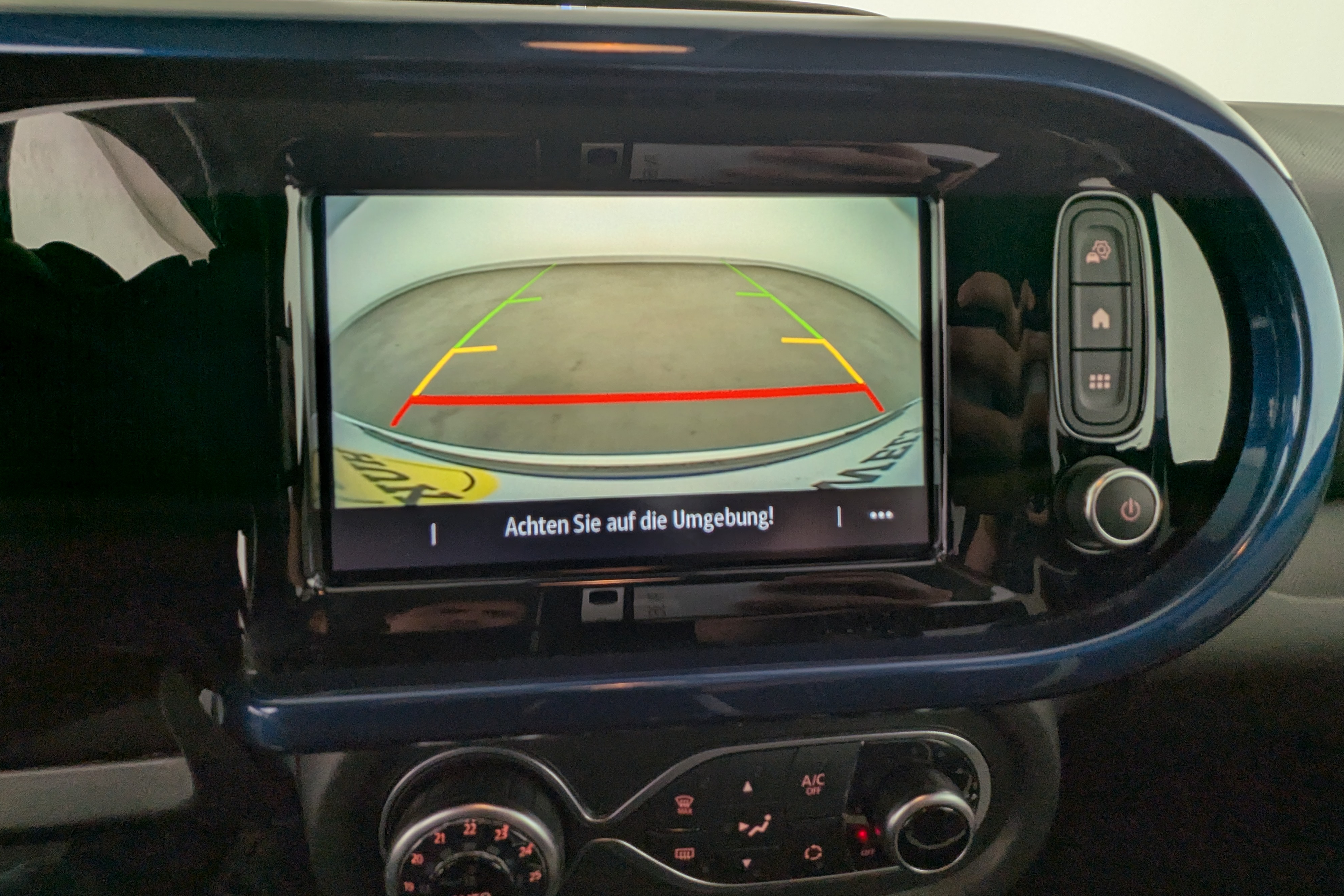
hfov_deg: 93.3
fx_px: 635
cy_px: 401
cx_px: 667
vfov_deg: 70.2
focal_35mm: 17
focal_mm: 2.35
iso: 69
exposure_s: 1/141
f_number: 2.2
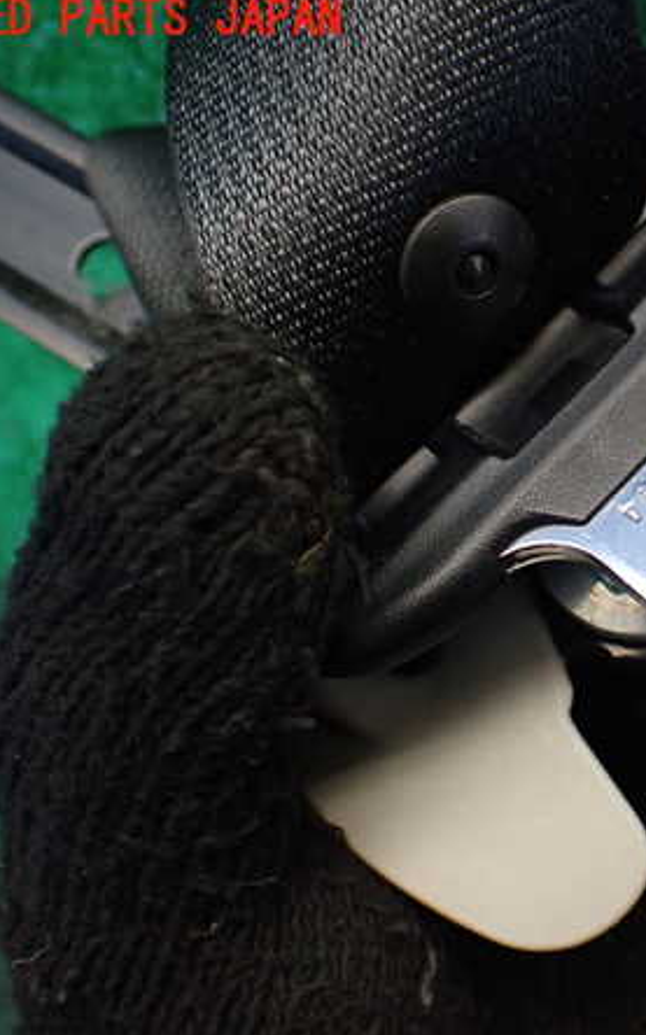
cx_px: 618
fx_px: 1213
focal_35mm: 43
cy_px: 515
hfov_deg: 28.3
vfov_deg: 46.2
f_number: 2.3
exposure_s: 1/125
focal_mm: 5.4
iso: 400
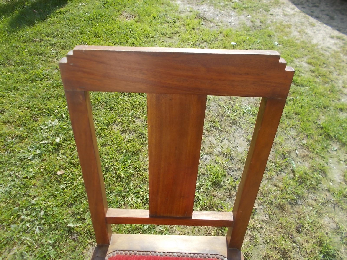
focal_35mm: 26
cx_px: 174
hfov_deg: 67.3
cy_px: 130
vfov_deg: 53.1
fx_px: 261
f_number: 3.2
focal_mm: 4.6
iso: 80
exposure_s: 1/400
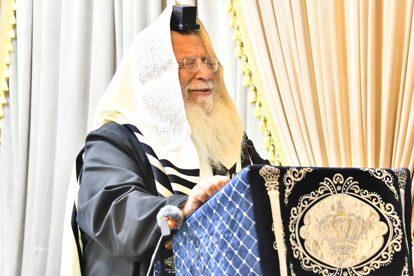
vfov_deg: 11.1
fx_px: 1415
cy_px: 136
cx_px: 215
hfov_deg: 16.6
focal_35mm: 123
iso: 3200
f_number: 5.6
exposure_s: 1/100
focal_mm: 100
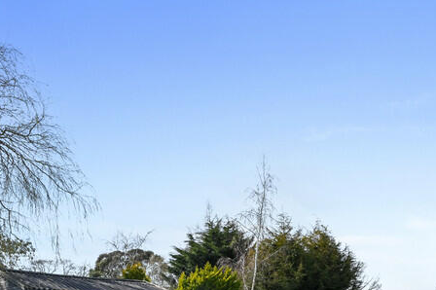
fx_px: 387
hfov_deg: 52.7
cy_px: 323
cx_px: 380
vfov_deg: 35.0
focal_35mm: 32
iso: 400
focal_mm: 14
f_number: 11
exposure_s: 1/40
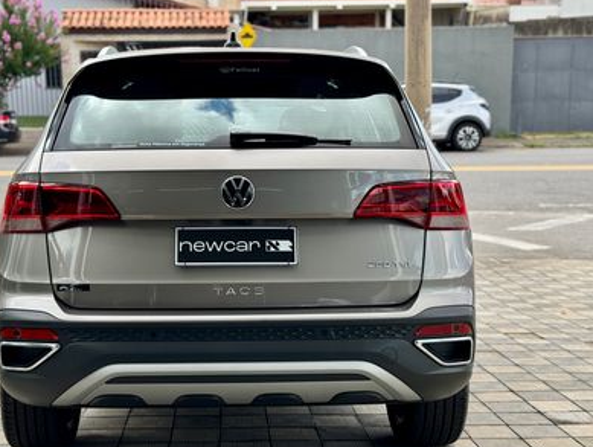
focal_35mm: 58
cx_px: 245
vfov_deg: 25.3
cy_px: 221
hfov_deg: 33.1
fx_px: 995
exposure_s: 1/792
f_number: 1.78
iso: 64
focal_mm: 6.76
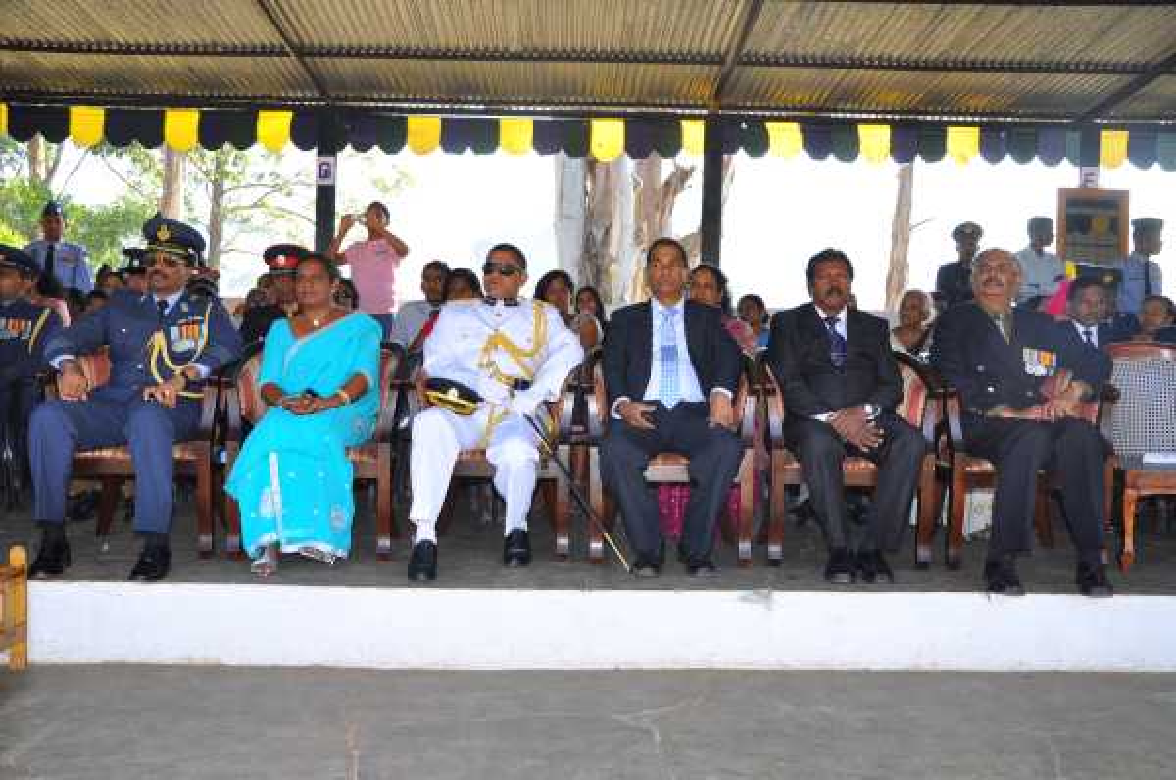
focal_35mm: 33
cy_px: 390
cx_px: 588
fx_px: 1076
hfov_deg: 57.3
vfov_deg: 39.8
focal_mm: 22
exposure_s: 1/125
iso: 200
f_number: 5.6
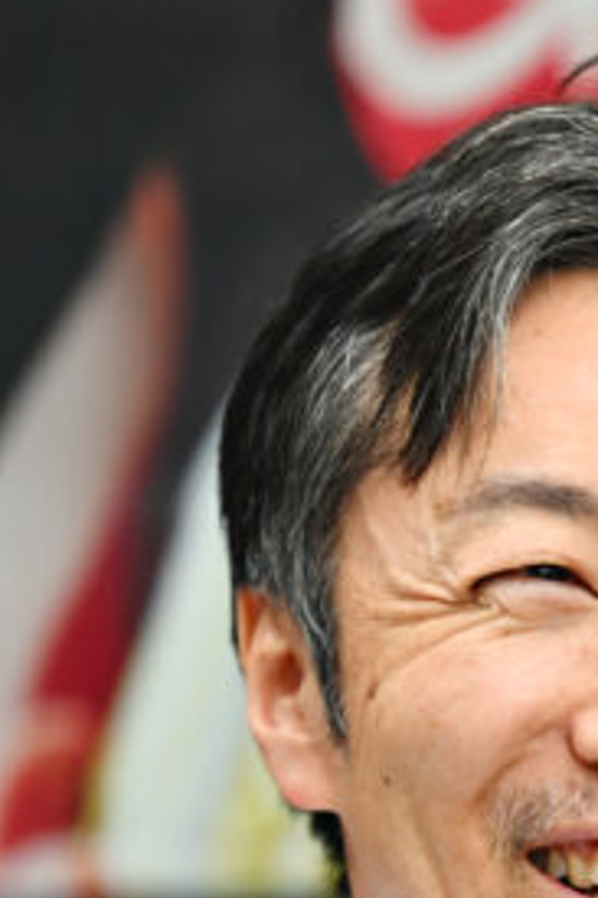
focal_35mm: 635
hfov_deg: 2.2
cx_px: 781
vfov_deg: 3.2
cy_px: 640
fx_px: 15841
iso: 800
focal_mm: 185
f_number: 2.8
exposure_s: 1/800
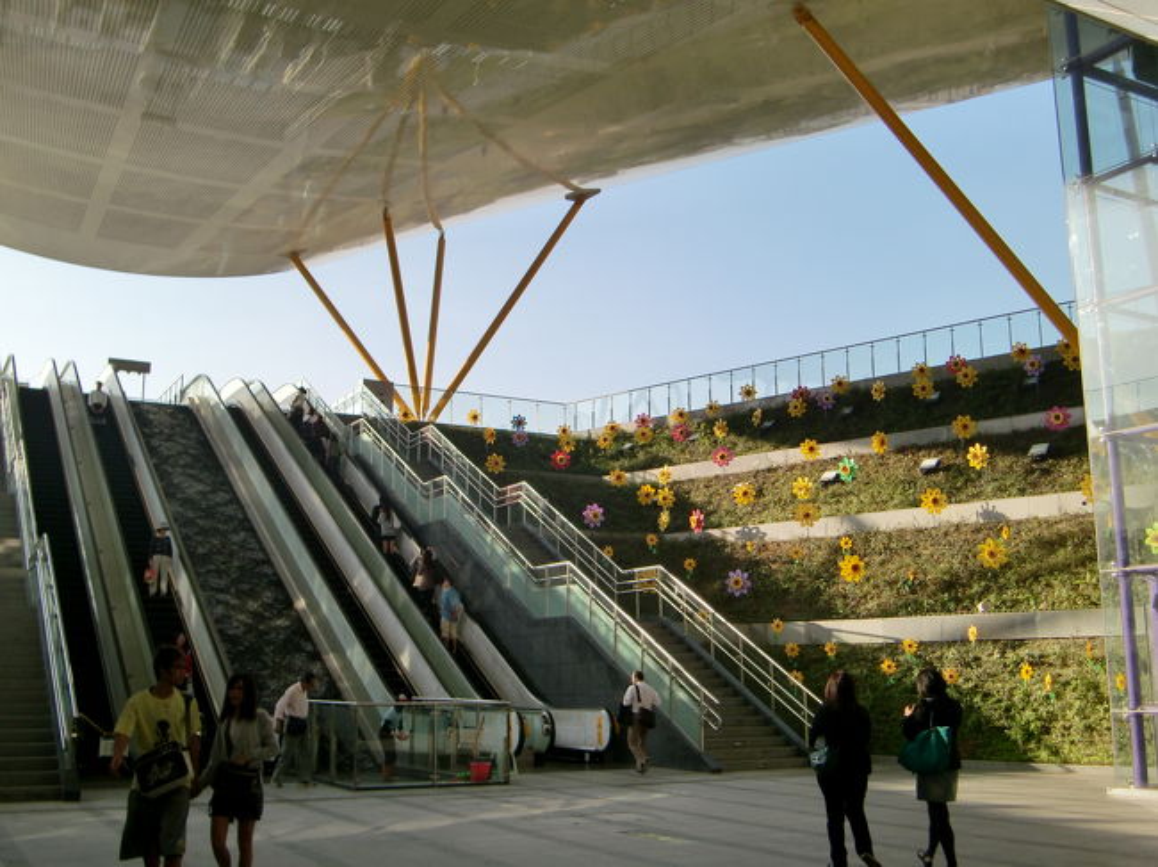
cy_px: 434
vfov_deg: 36.8
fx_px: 1304
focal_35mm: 39
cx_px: 579
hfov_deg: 47.9
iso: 64
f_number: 3
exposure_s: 1/800
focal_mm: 6.9
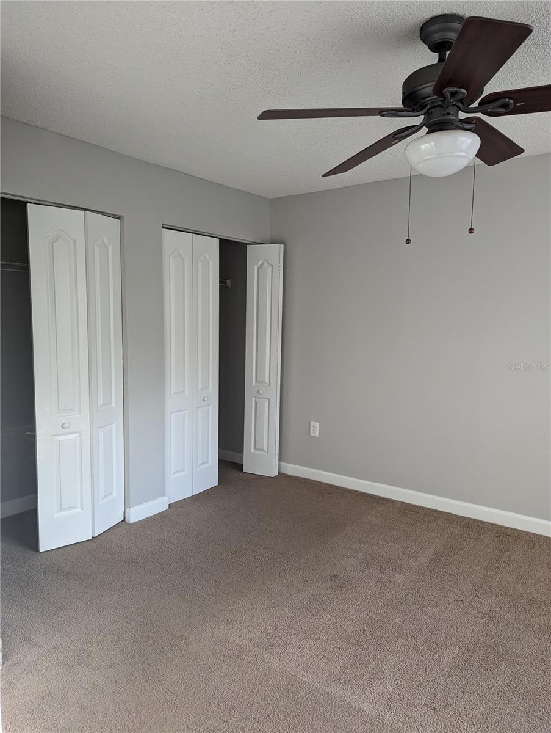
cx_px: 276
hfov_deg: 56.9
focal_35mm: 24
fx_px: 508
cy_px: 366
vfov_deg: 71.5
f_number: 1.85
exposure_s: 1/220
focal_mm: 6.81
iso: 609
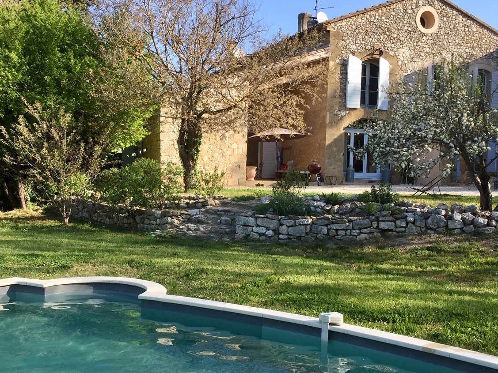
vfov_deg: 34.3
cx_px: 215
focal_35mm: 42
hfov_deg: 44.7
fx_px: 604
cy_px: 208
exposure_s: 1/879
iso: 32
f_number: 2.2
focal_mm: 4.15
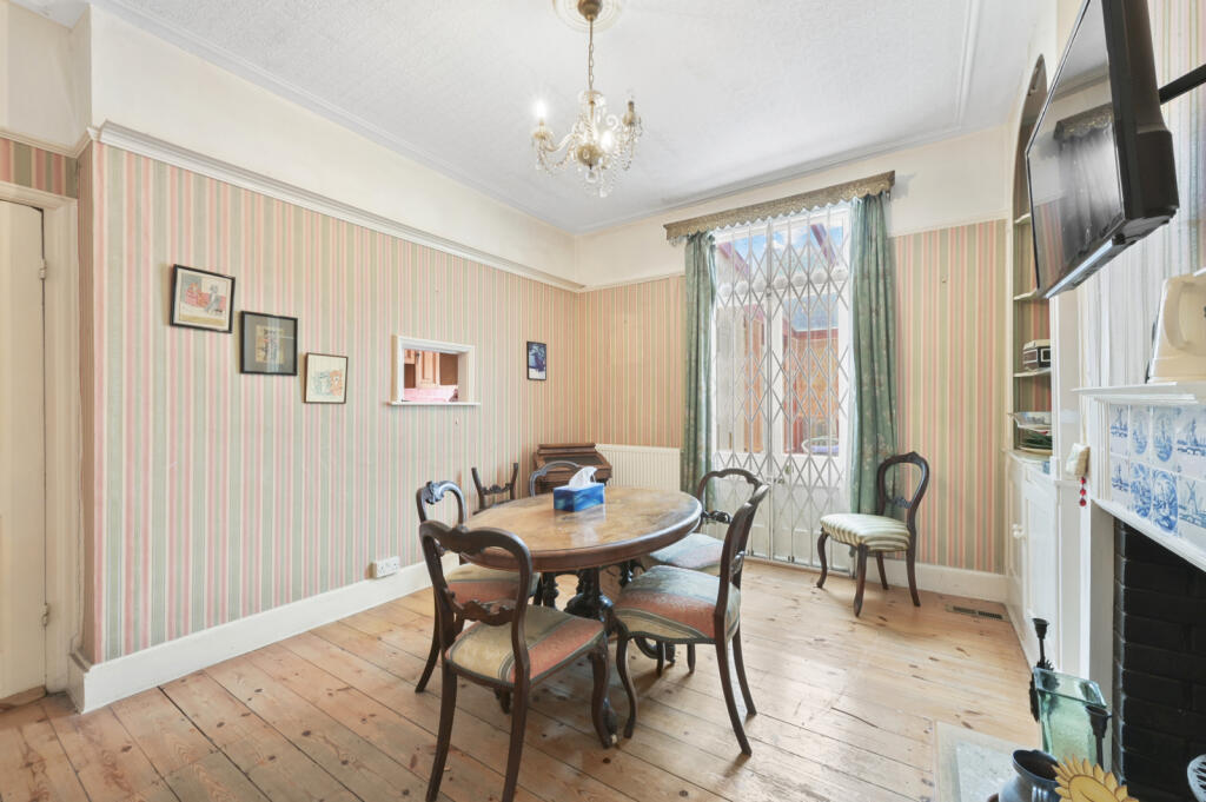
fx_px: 469
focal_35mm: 14
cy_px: 401
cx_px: 603
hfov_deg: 104.3
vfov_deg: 81.1
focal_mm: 14
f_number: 16
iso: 200
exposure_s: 2.5
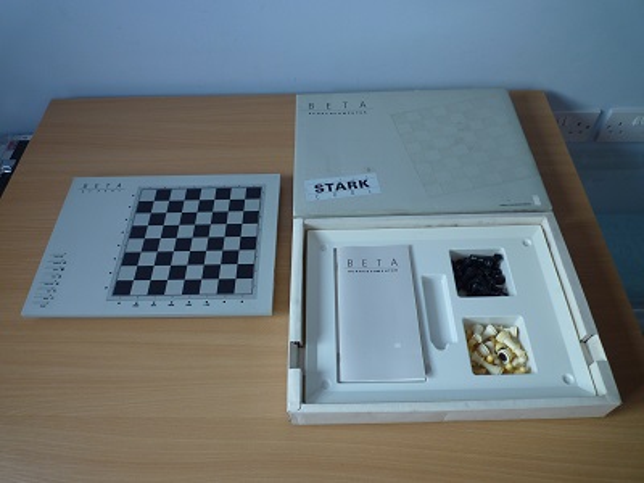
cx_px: 322
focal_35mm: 25
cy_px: 242
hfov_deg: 69.4
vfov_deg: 54.9
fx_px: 465
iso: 80
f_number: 2.8
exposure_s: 1/30
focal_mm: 4.4
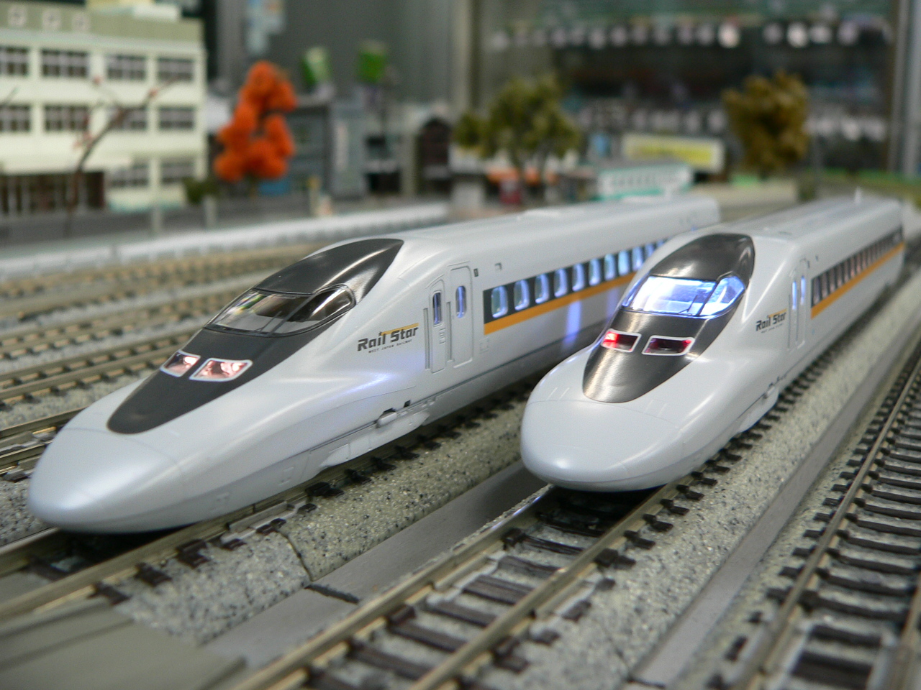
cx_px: 460
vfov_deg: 39.7
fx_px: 958
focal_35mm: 36
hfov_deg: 51.4
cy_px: 345
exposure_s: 1/10
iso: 100
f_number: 2.8
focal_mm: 6
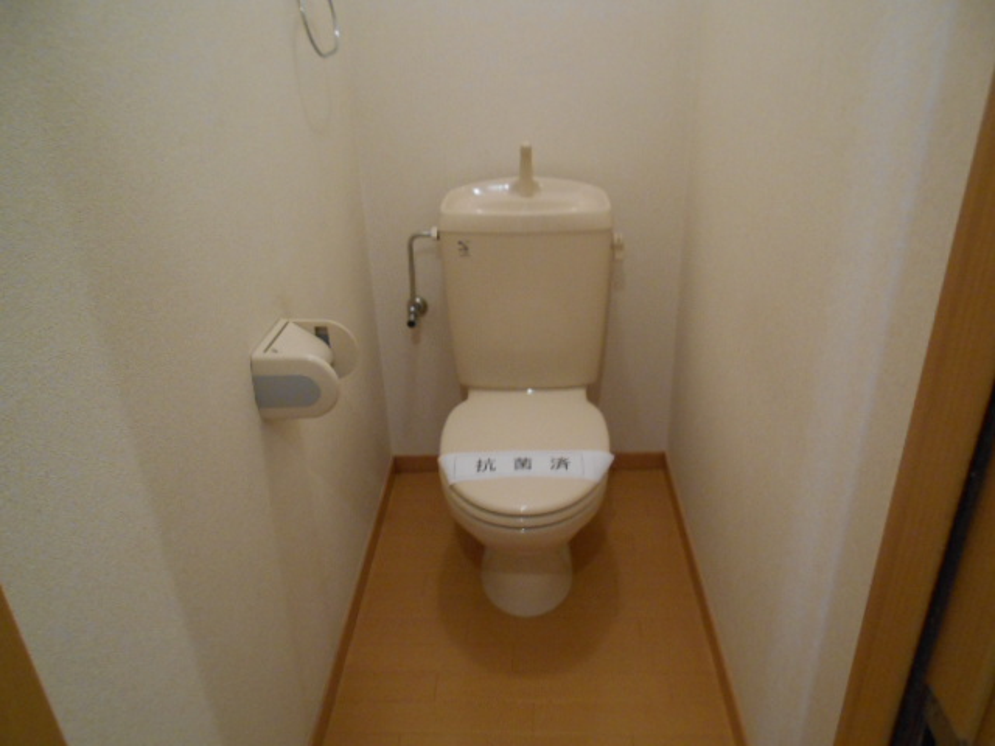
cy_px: 373
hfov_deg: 67.3
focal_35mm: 26
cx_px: 498
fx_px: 747
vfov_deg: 53.1
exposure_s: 1/25
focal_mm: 4.6
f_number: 3.2
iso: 400
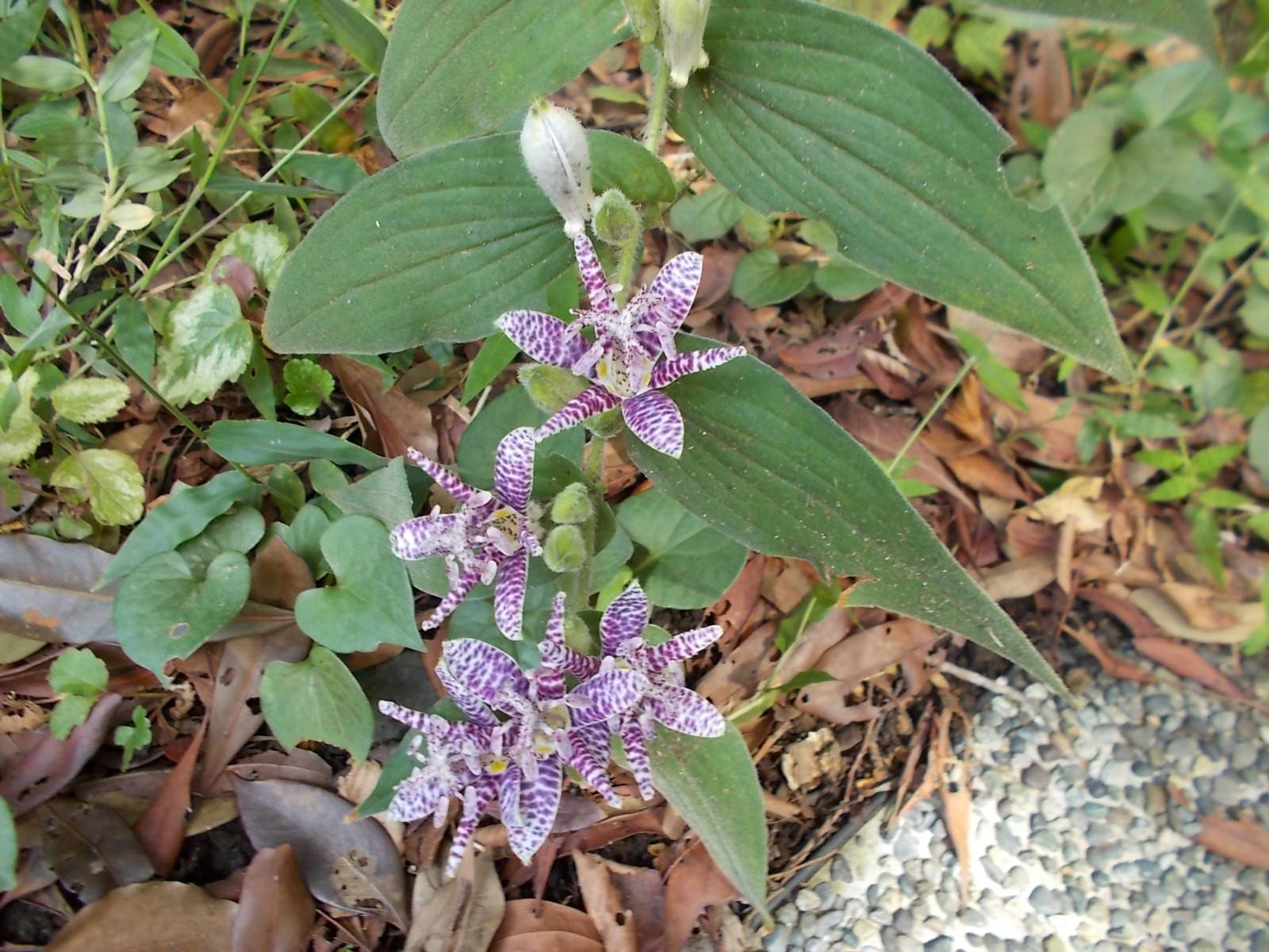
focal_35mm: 26
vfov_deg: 53.1
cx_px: 634
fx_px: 953
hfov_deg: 67.3
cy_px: 476
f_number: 3.2
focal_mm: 4.6
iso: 80
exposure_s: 1/30
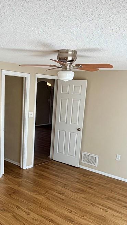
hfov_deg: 31.8
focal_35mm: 37
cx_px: 44
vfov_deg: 53.4
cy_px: 140
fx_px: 222
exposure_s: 1/189
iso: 40
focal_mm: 2.22
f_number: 2.2
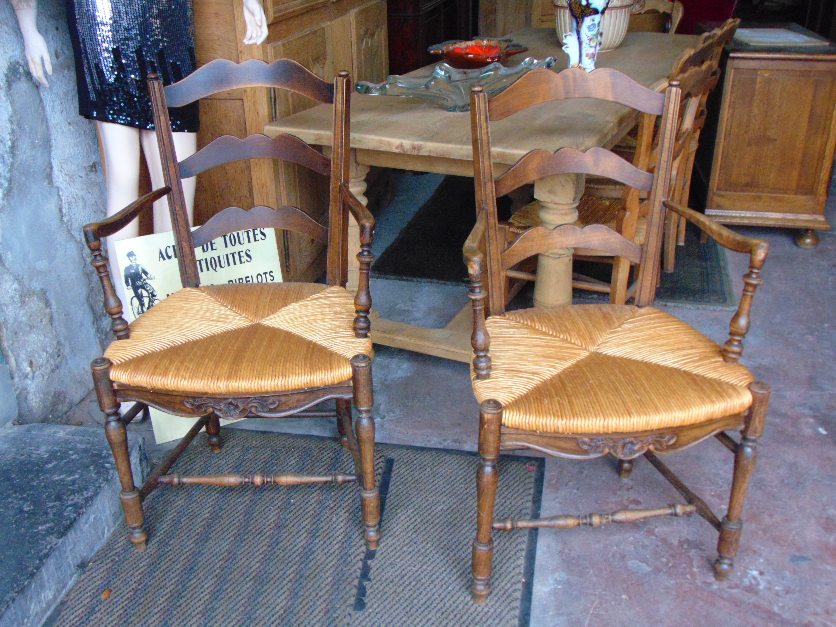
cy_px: 314
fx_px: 845
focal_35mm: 35
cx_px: 418
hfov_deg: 52.6
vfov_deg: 40.7
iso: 500
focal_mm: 6.3
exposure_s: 1/30
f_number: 8.3
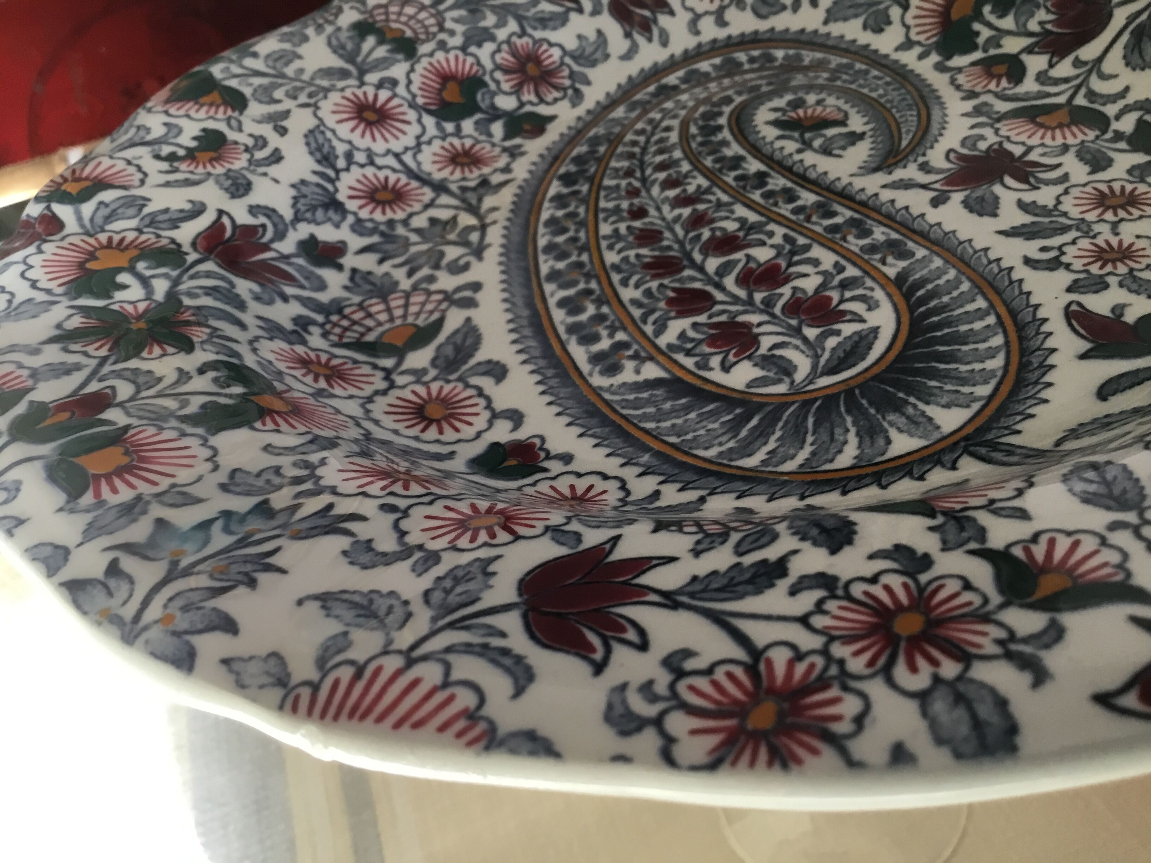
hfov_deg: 58.4
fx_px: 1031
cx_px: 576
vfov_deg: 45.4
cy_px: 432
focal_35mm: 31
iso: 40
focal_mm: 3.3
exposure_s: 1/33
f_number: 2.4
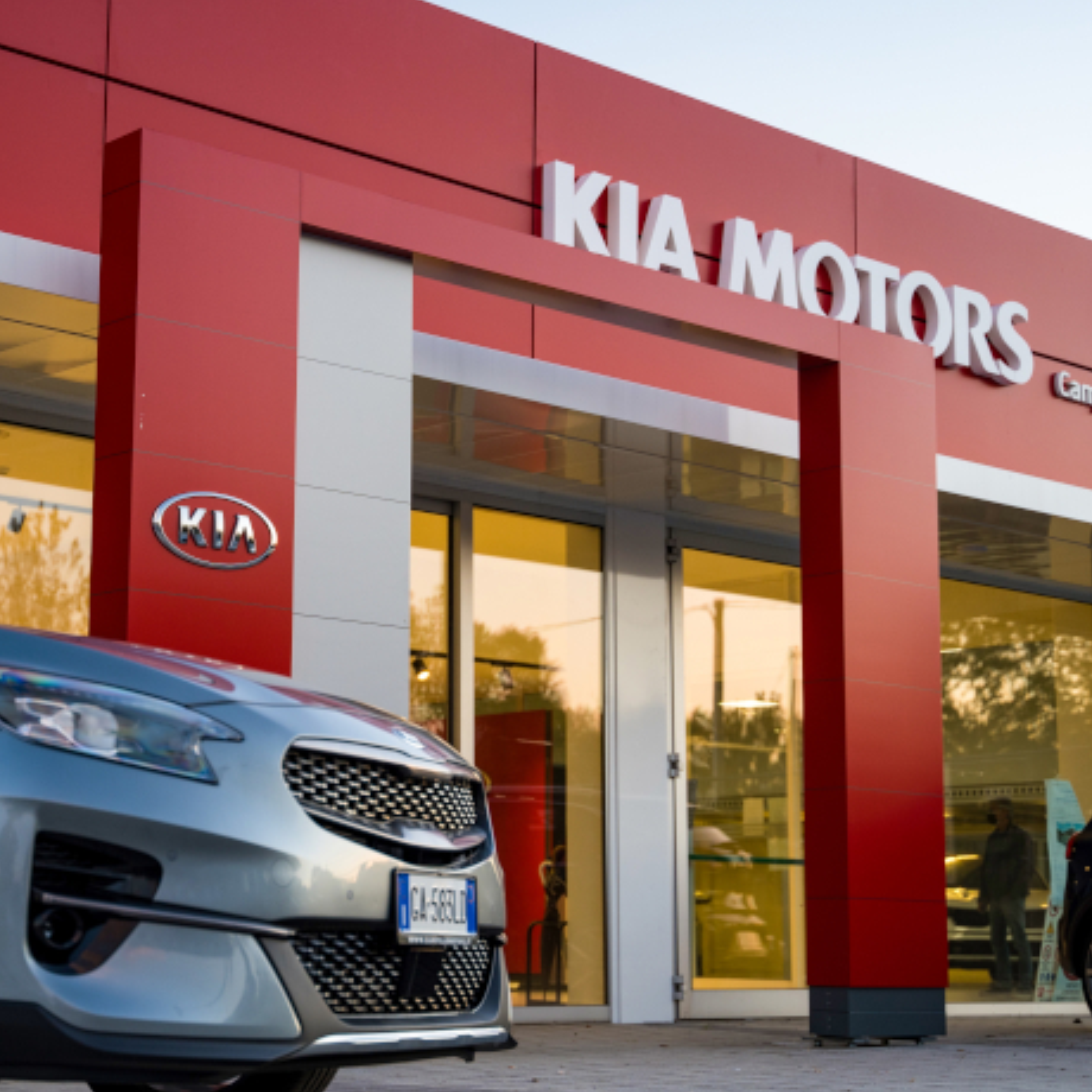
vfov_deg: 26.5
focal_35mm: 65
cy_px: 578
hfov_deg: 26.3
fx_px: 2320
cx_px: 342
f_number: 2.8
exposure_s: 1/100
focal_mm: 44
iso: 250
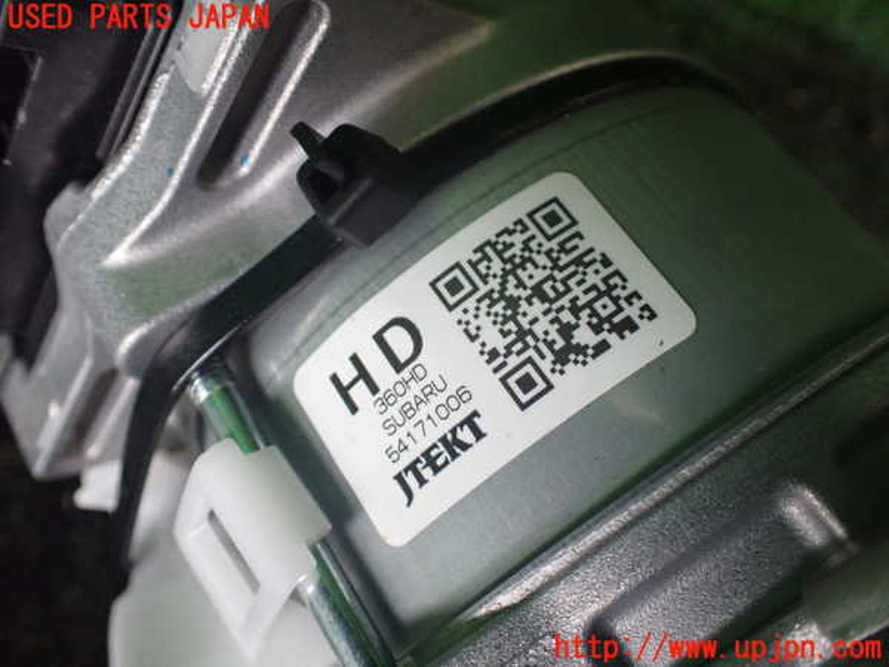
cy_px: 334
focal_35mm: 30
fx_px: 770
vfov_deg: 46.8
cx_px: 444
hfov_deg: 60.0
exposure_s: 1/50
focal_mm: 5.4
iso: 800
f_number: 2.3
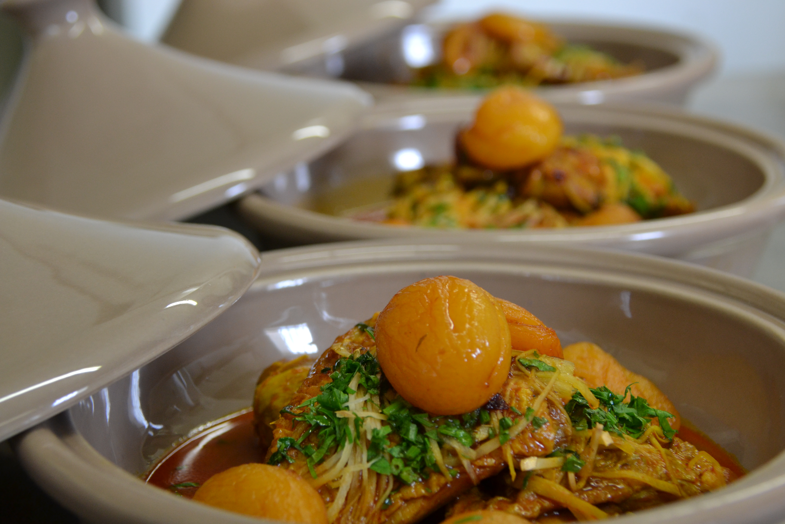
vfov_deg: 16.3
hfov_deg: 24.2
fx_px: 1832
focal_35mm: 84
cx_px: 392
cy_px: 262
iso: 800
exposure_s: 1/40
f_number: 5.3
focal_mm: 56
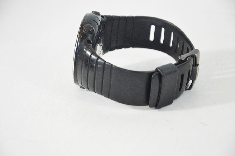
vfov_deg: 8.7
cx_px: 118
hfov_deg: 13.1
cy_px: 78
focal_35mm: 158
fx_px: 1027
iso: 1600
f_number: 5.6
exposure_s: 1/100
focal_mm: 105
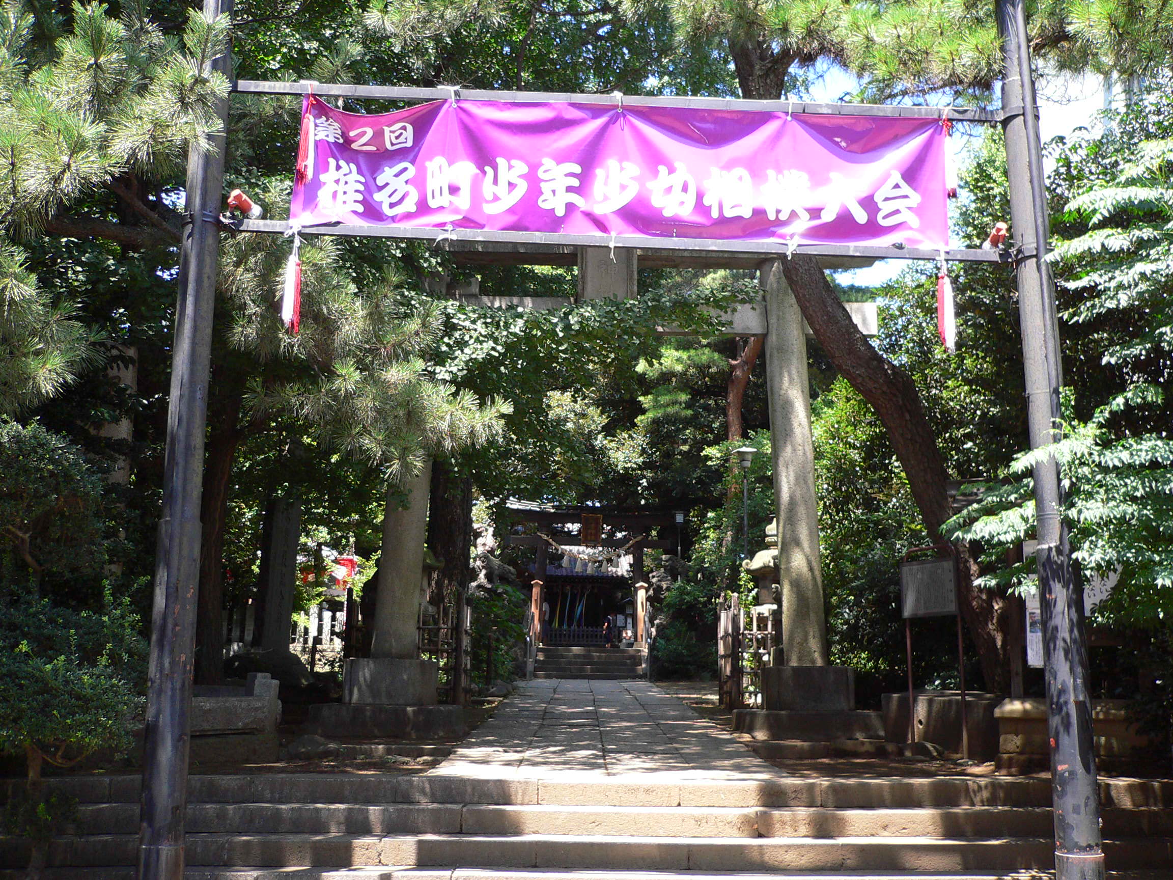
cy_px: 440
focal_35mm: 35
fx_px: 1186
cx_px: 586
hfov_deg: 52.6
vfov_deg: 40.7
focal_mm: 5.8
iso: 100
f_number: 2.8
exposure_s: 1/200
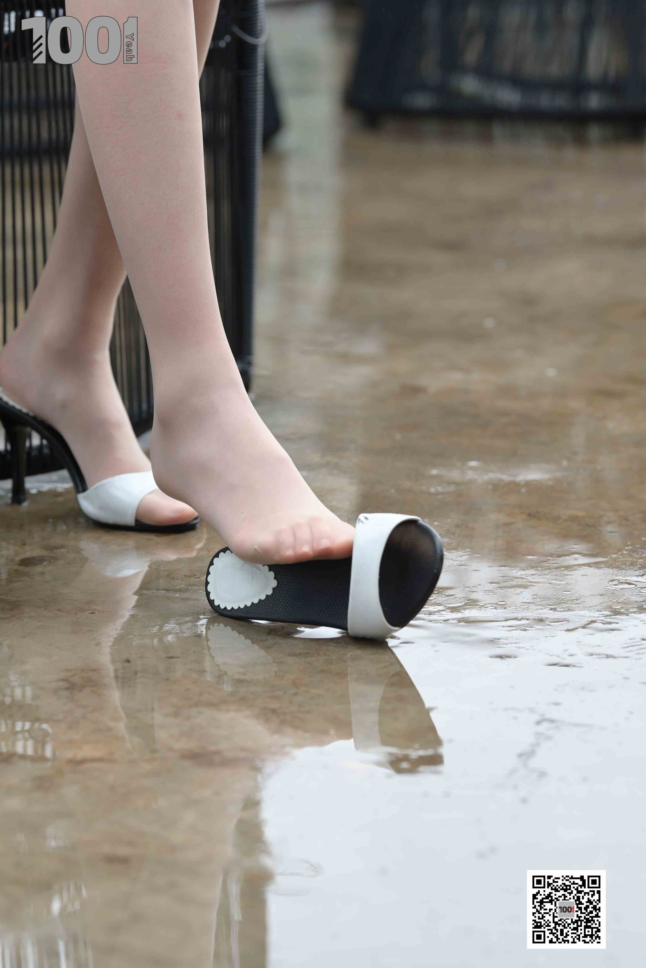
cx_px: 321
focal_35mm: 136
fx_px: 3660
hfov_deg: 10.1
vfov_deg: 15.1
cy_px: 482
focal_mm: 135
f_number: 5
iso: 640
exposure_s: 1/200
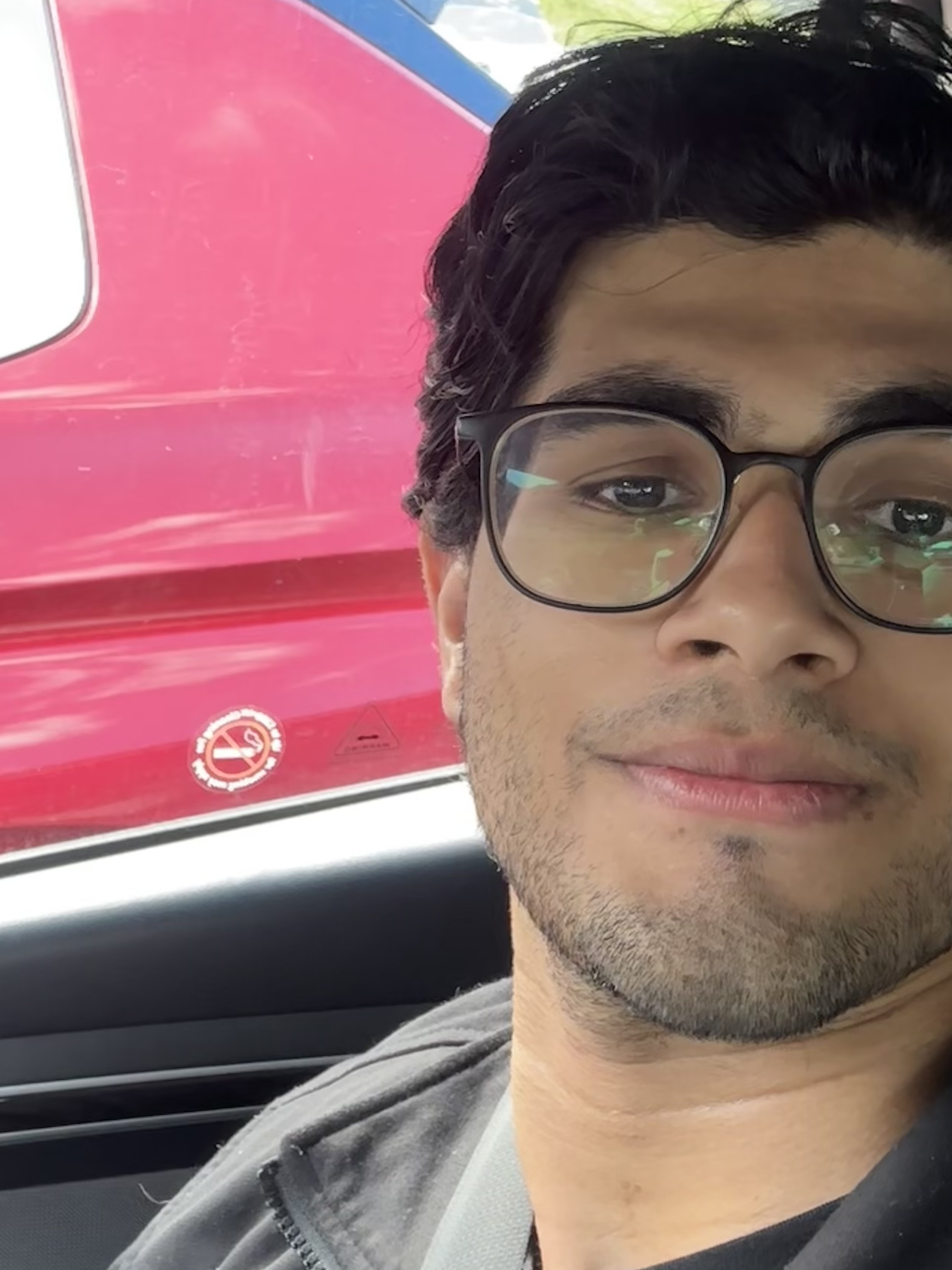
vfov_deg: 34.7
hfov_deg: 26.2
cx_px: 724
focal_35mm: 55
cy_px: 457
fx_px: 2017
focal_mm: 2.69
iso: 100
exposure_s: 1/60
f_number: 1.9
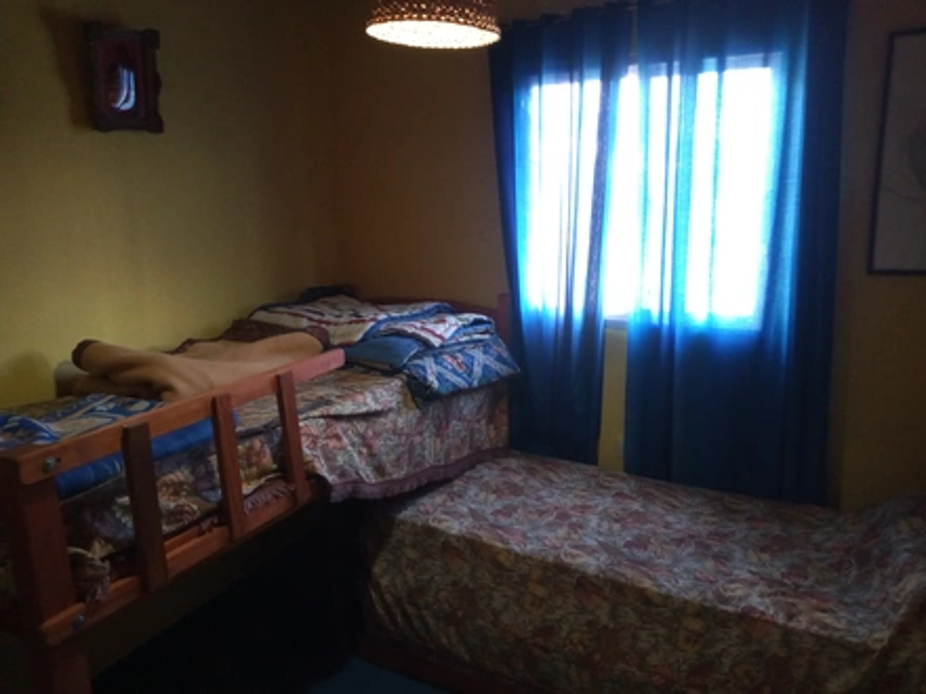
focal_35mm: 20
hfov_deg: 81.7
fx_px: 535
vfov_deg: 66.0
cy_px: 347
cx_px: 463
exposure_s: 1/33.3
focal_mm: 3.54
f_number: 2
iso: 463
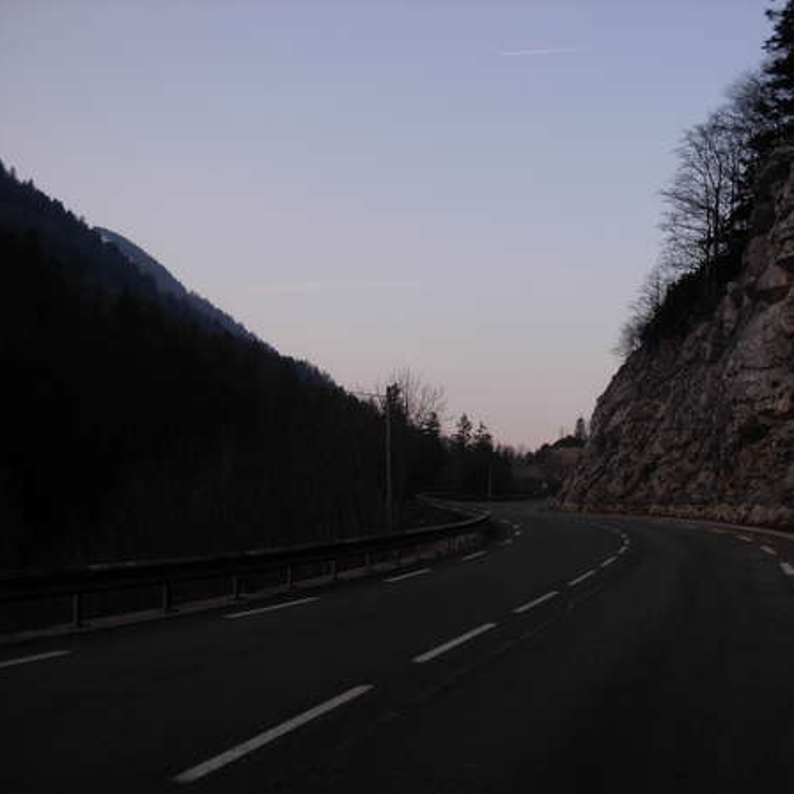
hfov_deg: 37.2
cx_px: 526
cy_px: 397
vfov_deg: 37.6
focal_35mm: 45
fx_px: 1168
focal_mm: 6.3
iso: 79
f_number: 2.9
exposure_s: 1/181
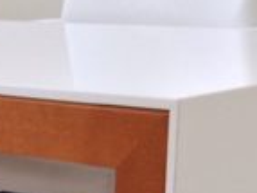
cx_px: -47
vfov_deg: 8.8
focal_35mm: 159
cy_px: 372
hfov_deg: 12.2
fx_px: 1179
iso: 64
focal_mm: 4.28
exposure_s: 1/60
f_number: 2.4
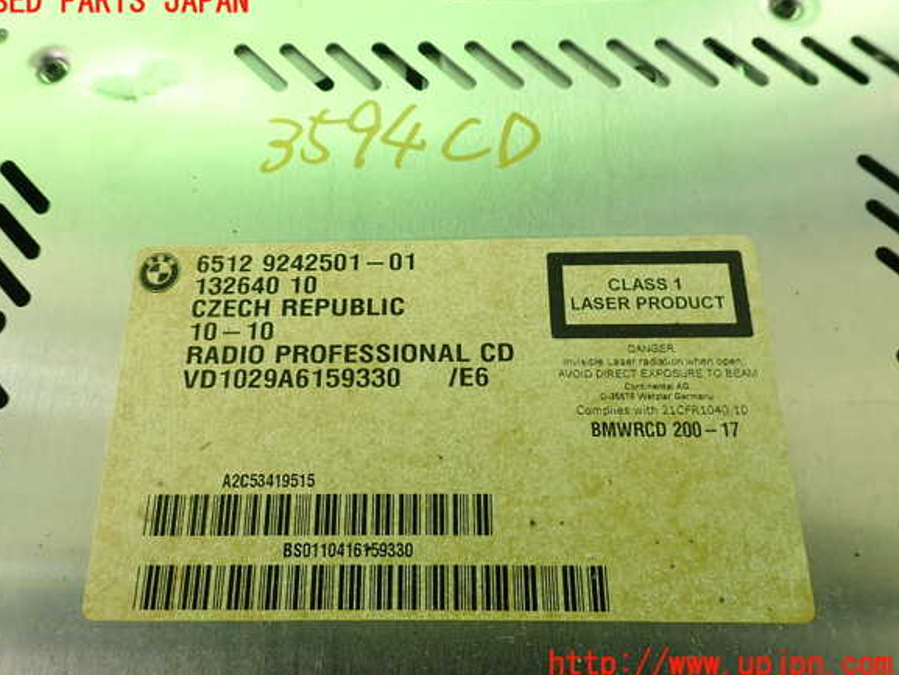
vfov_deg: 53.1
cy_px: 334
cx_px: 433
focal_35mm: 26
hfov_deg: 67.3
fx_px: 675
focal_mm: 4.5
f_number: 2.8
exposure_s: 1/80
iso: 100
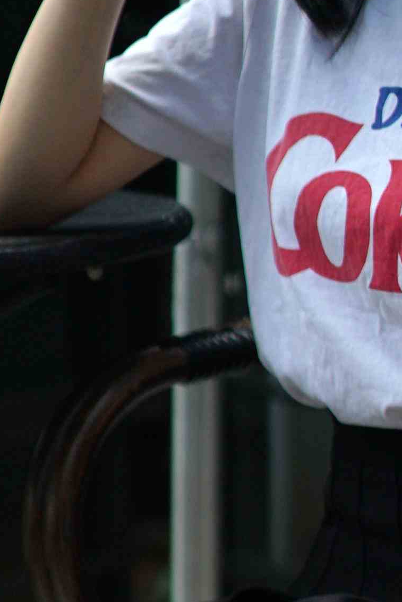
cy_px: 999
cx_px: 93
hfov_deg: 7.3
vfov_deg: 10.5
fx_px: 3129
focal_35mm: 187
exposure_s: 1/6400
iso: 200
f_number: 1.8
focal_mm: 50
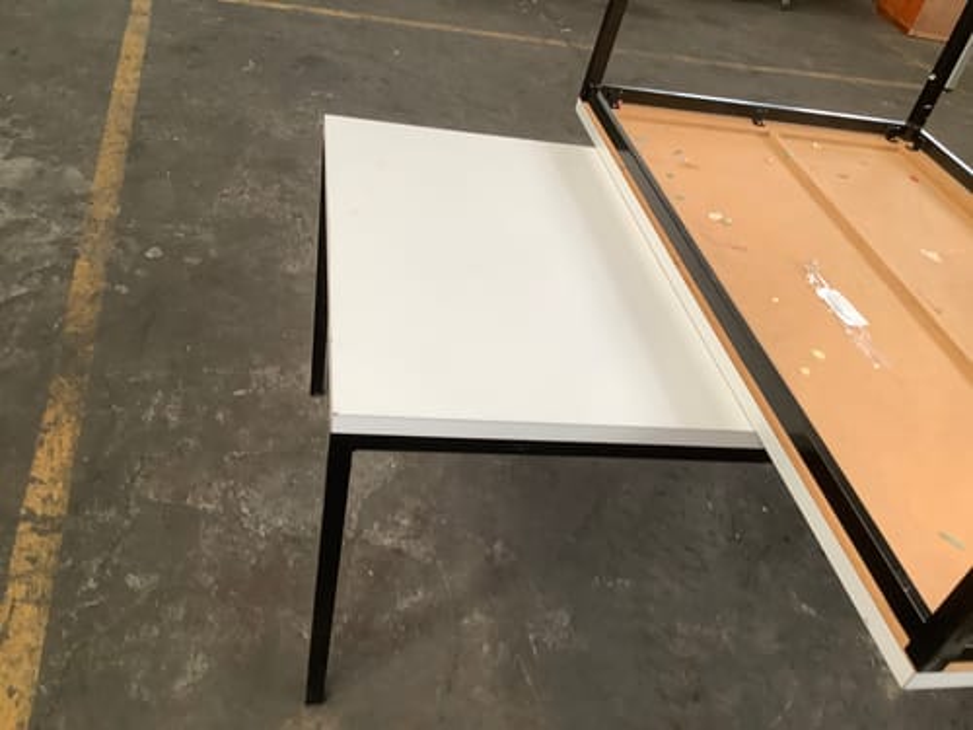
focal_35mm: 31
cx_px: 486
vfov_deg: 45.4
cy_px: 365
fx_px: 871
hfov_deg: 58.4
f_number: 2.4
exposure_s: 1/50
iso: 100
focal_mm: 3.3
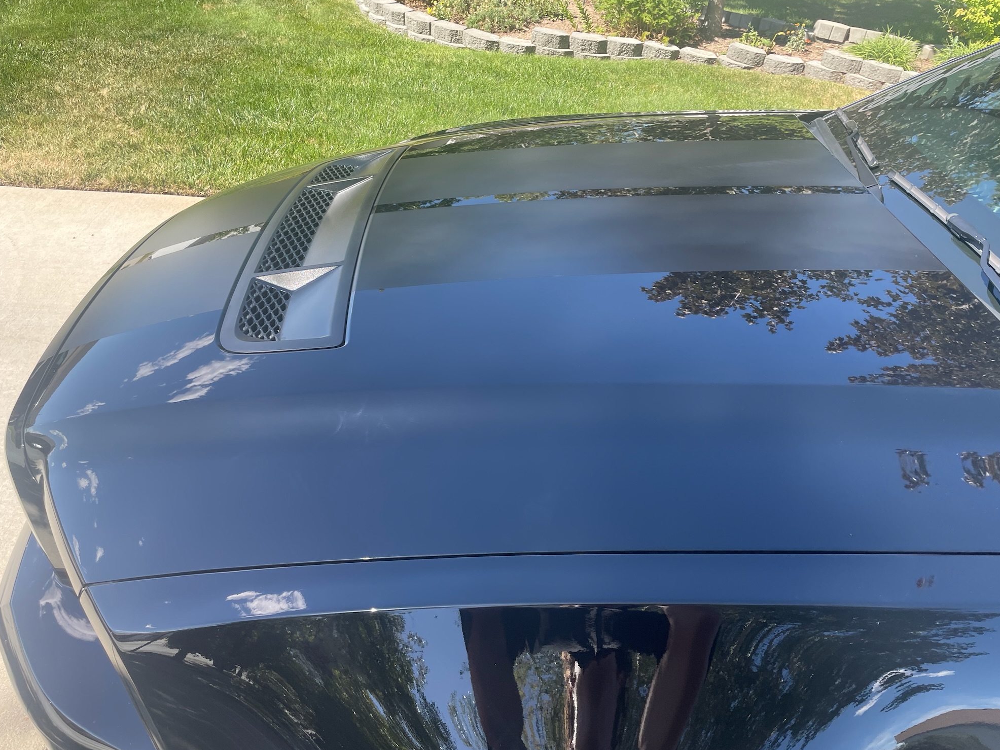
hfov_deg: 65.3
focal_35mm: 27
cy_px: 371
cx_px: 515
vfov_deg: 51.4
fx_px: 780
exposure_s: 1/527
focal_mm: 4.2
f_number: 1.6
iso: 32
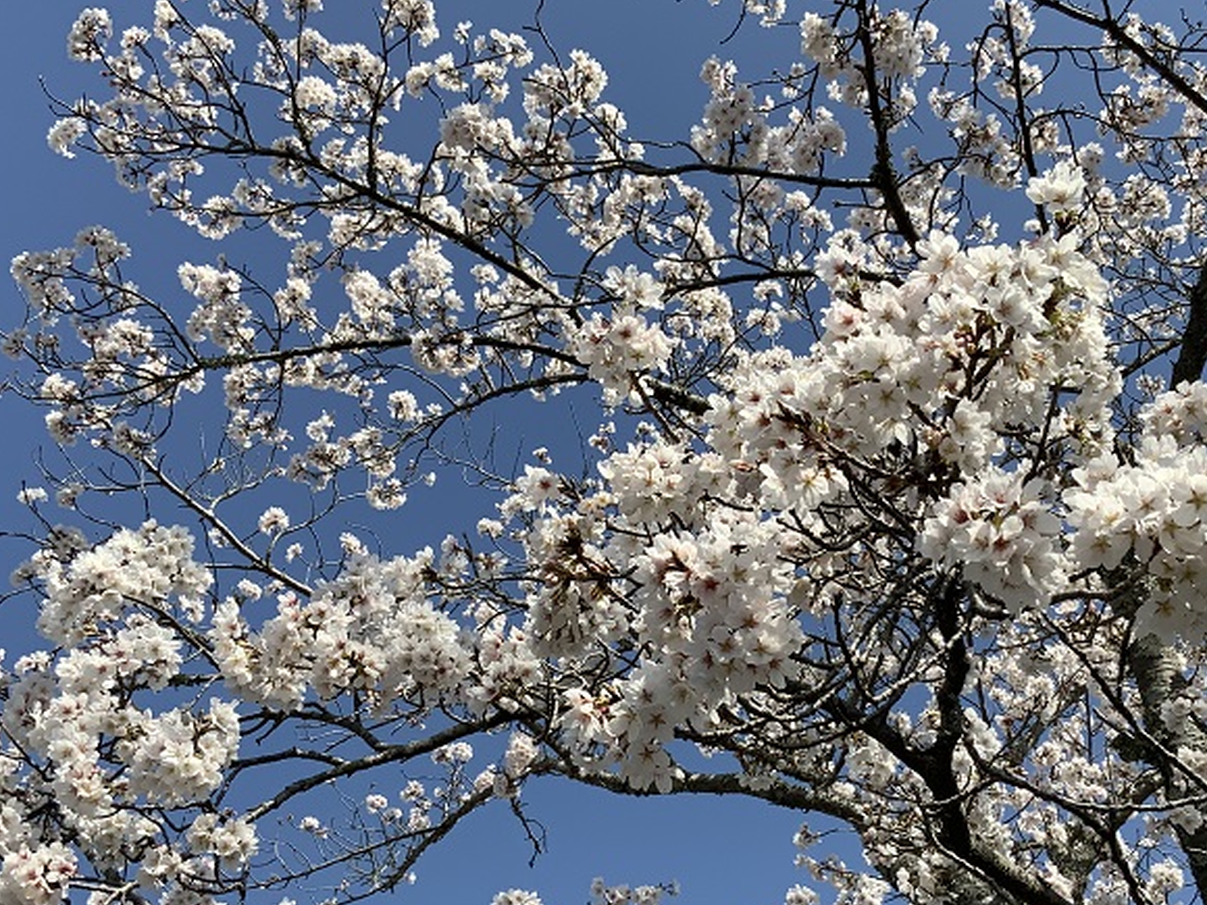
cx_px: 733
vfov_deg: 29.1
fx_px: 1743
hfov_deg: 38.0
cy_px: 501
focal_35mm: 50
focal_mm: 3
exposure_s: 1/2427
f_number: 1.8
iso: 16
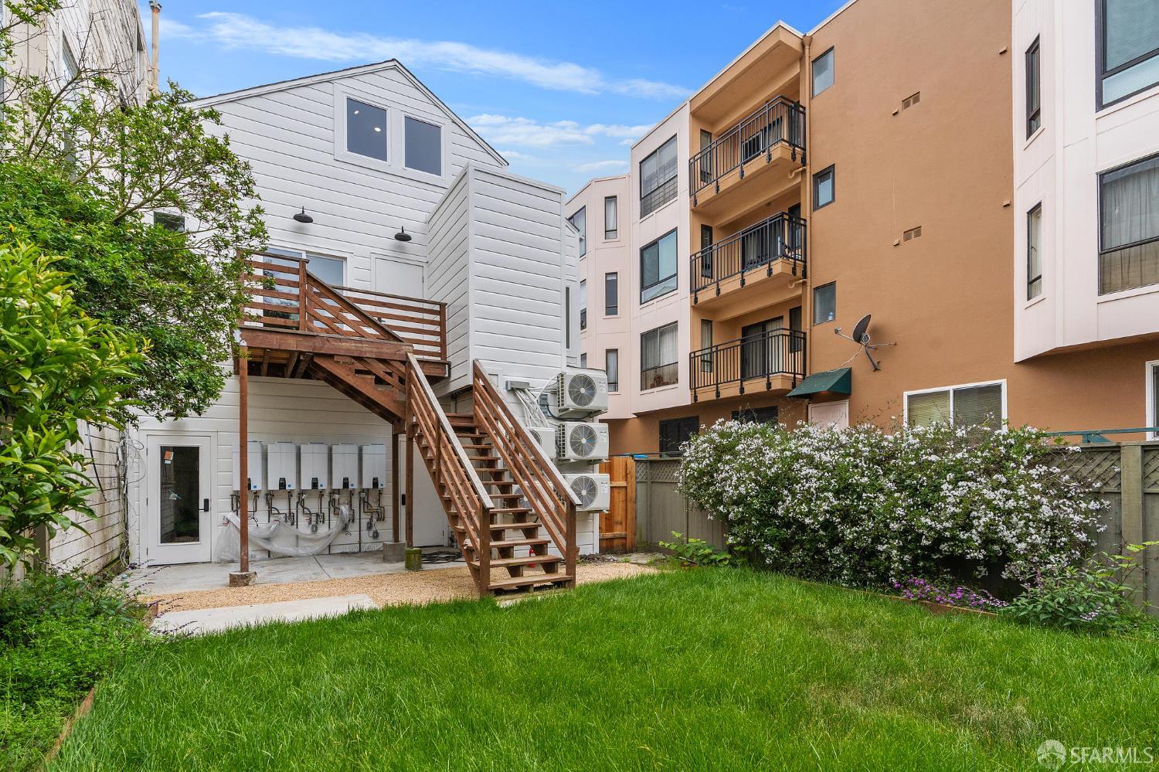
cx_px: 580
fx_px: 515
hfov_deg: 96.8
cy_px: 386
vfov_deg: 73.7
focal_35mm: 16
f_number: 8
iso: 320
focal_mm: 16
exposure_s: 1/800
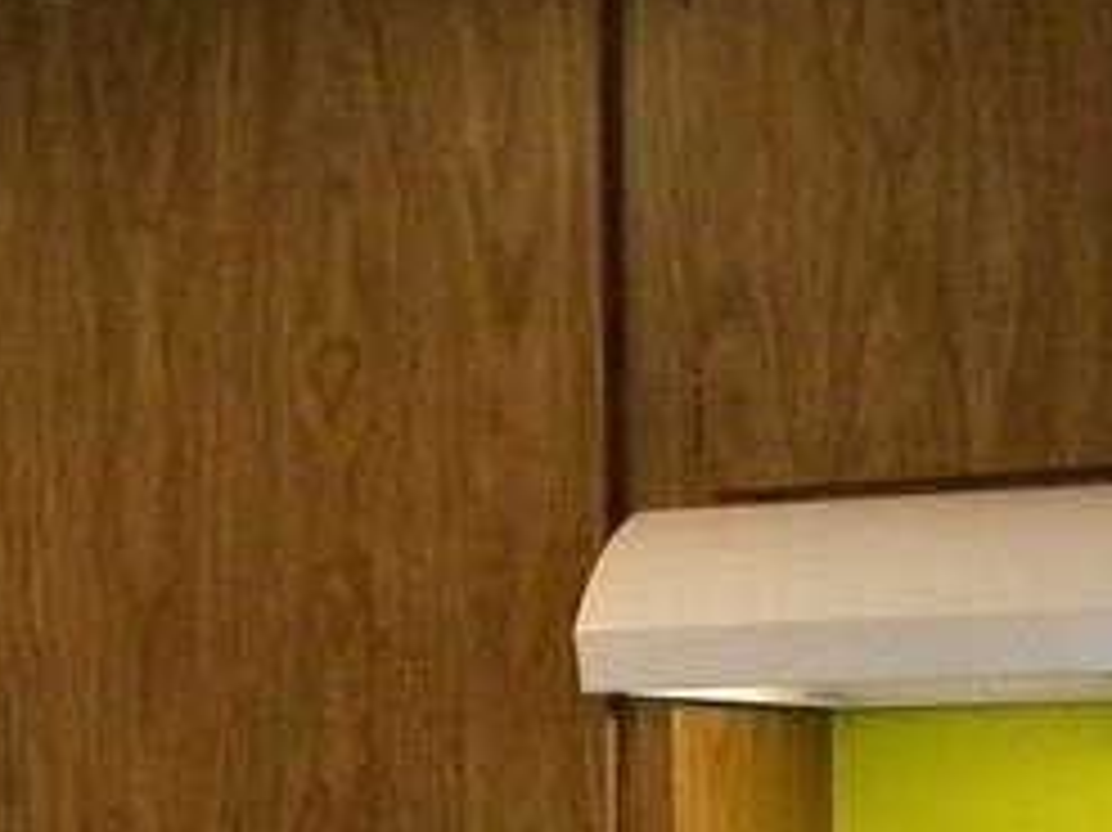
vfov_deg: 12.4
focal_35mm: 116
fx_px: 3725
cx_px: -144
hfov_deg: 16.4
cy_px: 1052
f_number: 3.5
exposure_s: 1/110
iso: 477
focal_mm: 5
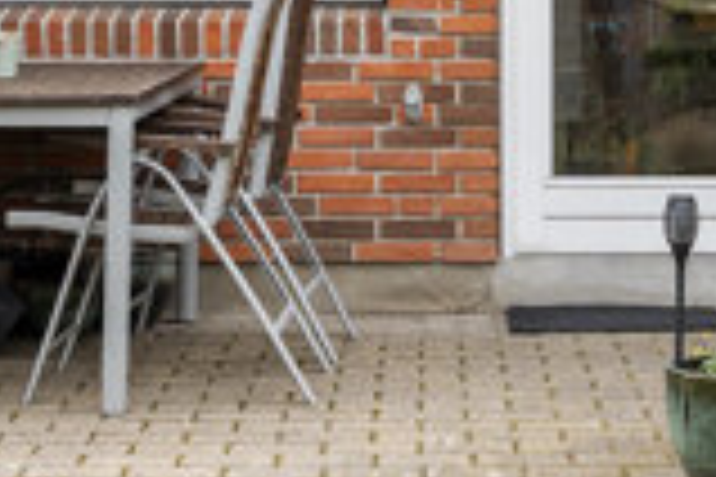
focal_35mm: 143
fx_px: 2844
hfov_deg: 14.3
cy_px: -194
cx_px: 356
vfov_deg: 9.4
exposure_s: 1/80
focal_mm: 38
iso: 320
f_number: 8
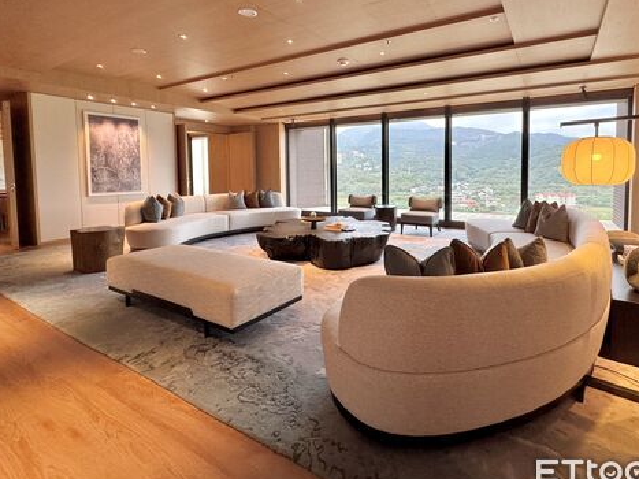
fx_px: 332
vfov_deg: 70.8
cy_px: 192
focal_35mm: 18
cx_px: 375
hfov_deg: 86.9
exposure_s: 1/99
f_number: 2.2
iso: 250
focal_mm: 2.22
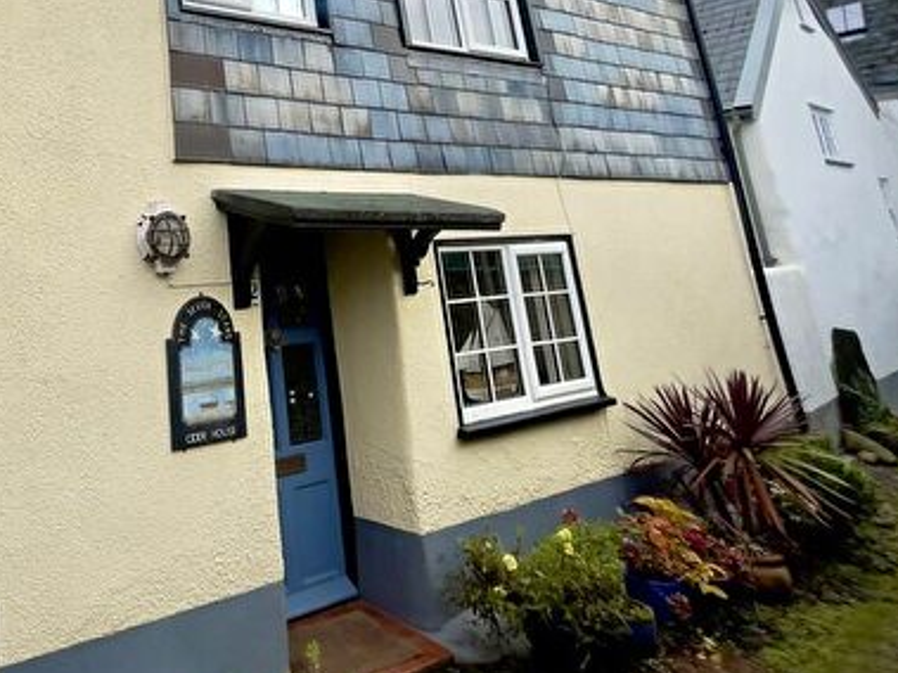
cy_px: 77
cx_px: 95
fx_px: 622
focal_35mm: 24
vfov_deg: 50.8
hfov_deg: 60.9
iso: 25
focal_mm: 1.54
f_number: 2.4
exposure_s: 1/448
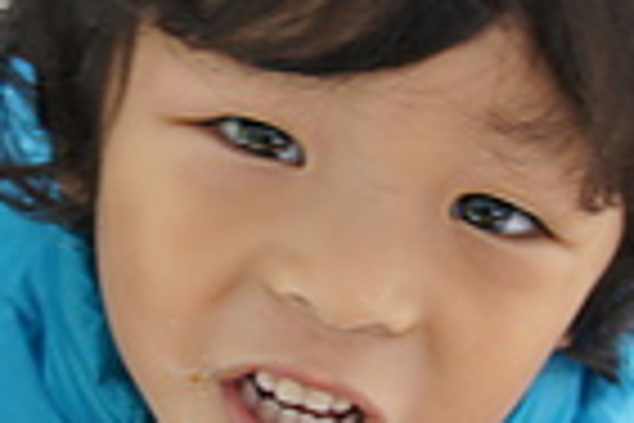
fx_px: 2025
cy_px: 209
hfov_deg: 17.7
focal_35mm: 115
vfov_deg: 11.9
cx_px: 193
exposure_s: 1/30
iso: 200
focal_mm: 18
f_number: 3.5
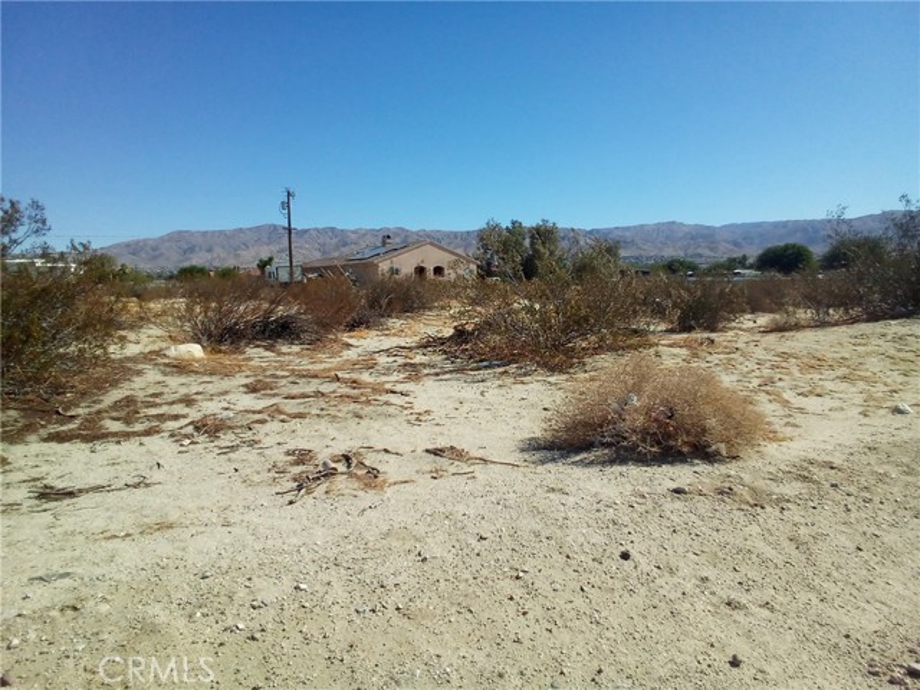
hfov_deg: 69.4
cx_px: 460
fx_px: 664
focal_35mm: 25
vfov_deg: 54.9
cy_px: 345
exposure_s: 1/1486
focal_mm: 2.05
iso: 101
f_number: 2.4
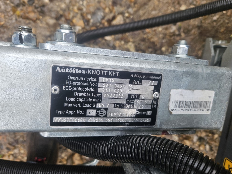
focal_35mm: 24
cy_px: 88
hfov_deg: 71.6
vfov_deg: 56.8
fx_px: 161
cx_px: 115
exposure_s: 1/180
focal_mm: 5.4
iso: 80
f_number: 1.8
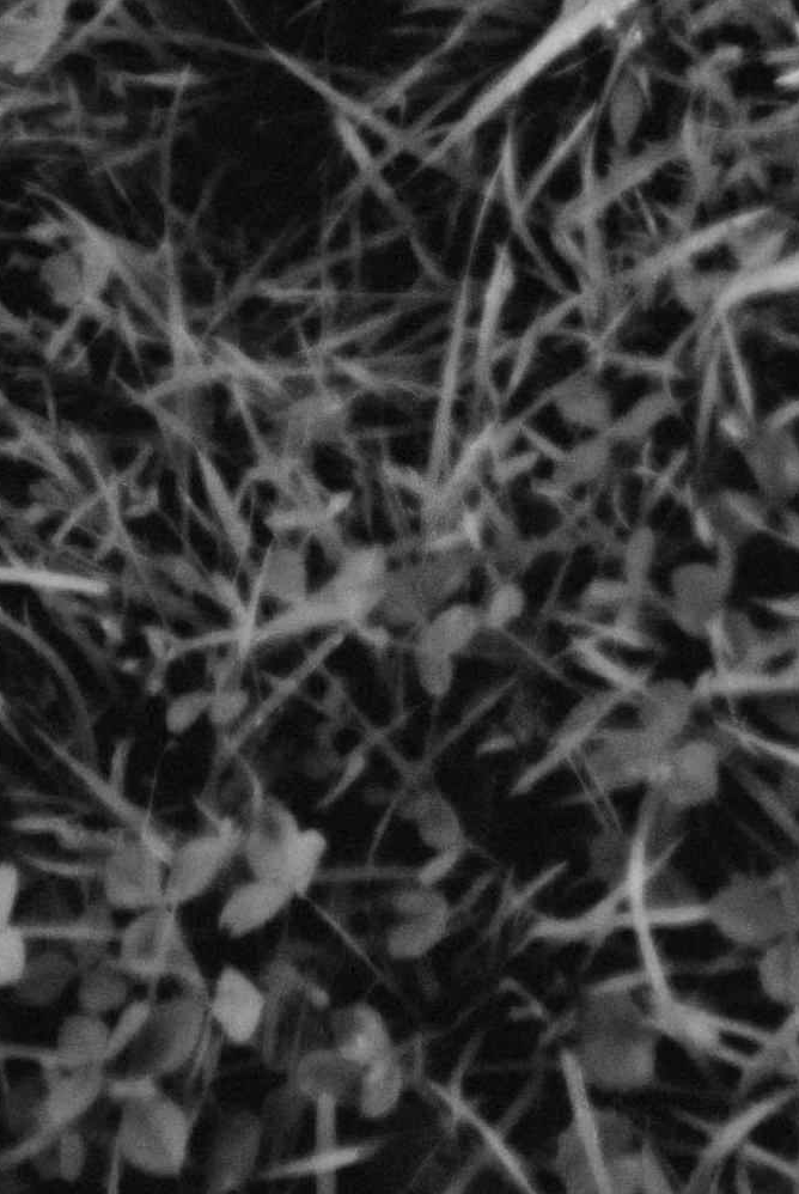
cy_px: -1055
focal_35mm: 138
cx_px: 432
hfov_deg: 10.0
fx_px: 4581
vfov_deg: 13.2
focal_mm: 24
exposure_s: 1/400
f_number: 2.8
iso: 200
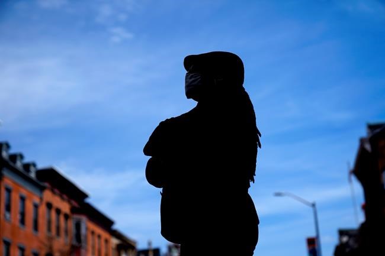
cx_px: 192
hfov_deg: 29.3
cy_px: 128
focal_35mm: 69
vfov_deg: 19.7
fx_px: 738
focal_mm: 69
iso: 64
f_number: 2.8
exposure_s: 1/3200
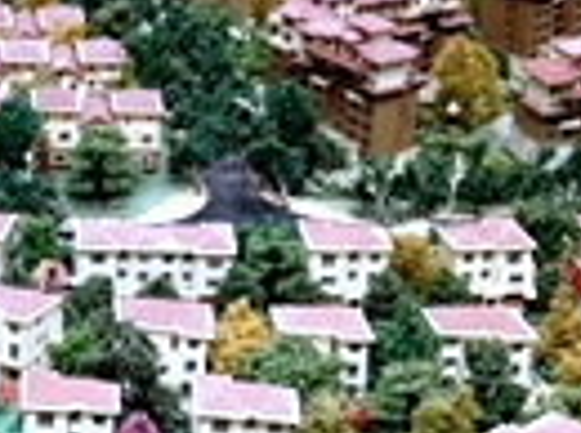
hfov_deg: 11.7
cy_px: 176
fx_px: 2714
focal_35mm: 162
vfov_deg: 9.1
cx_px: -308
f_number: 1.8
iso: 310
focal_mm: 3.95
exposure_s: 1/50
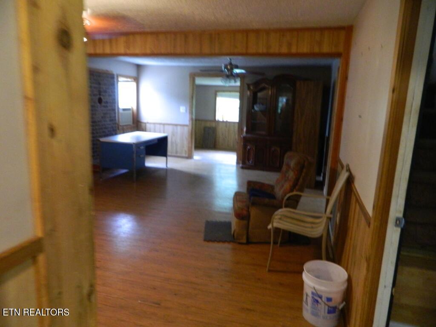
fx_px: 315
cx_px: 218
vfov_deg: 54.9
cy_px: 164
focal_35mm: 25
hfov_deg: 69.4
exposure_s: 1/15
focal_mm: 4.5
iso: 400
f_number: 3.1
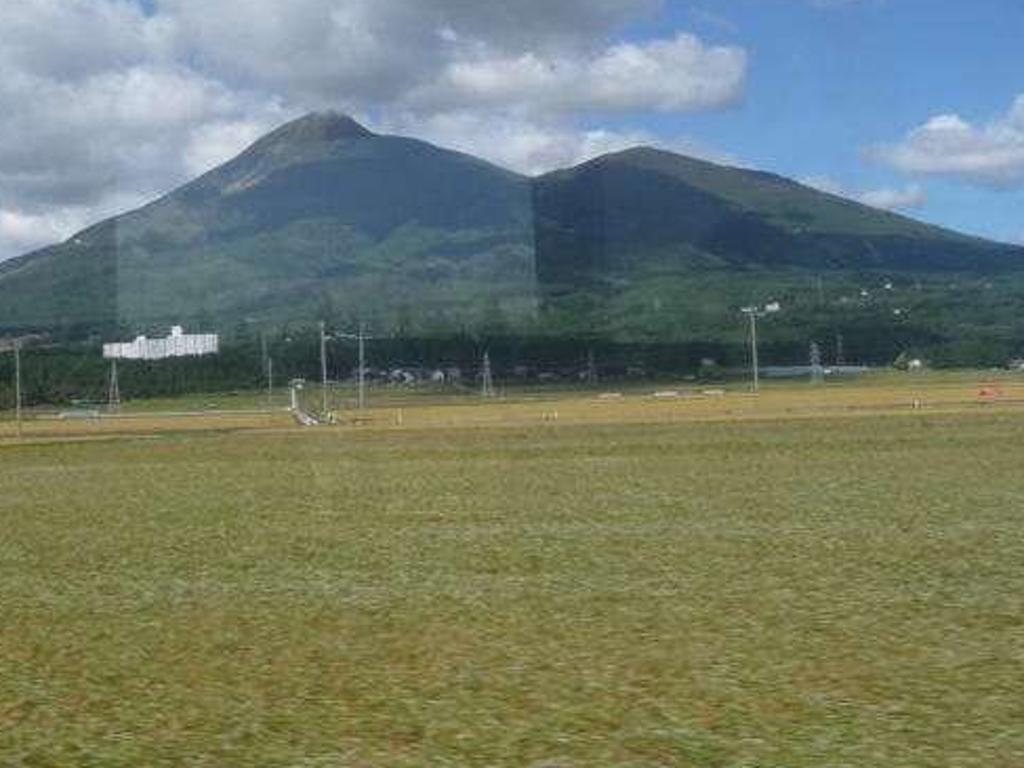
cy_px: 248
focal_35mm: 46
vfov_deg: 31.2
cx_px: 322
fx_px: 1360
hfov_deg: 40.6
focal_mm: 4.7
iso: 100
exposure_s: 1/320
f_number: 8
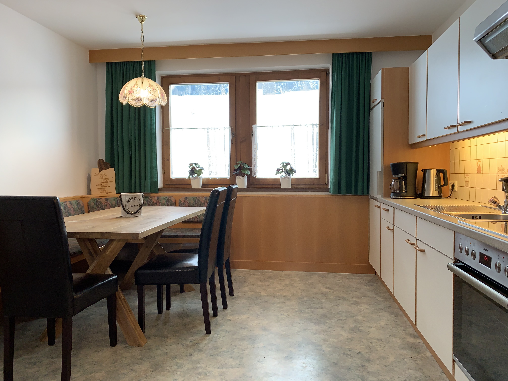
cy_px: 190
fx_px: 382
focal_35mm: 26
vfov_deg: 53.1
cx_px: 254
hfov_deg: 67.3
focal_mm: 4.25
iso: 64
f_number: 1.8
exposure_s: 1/100
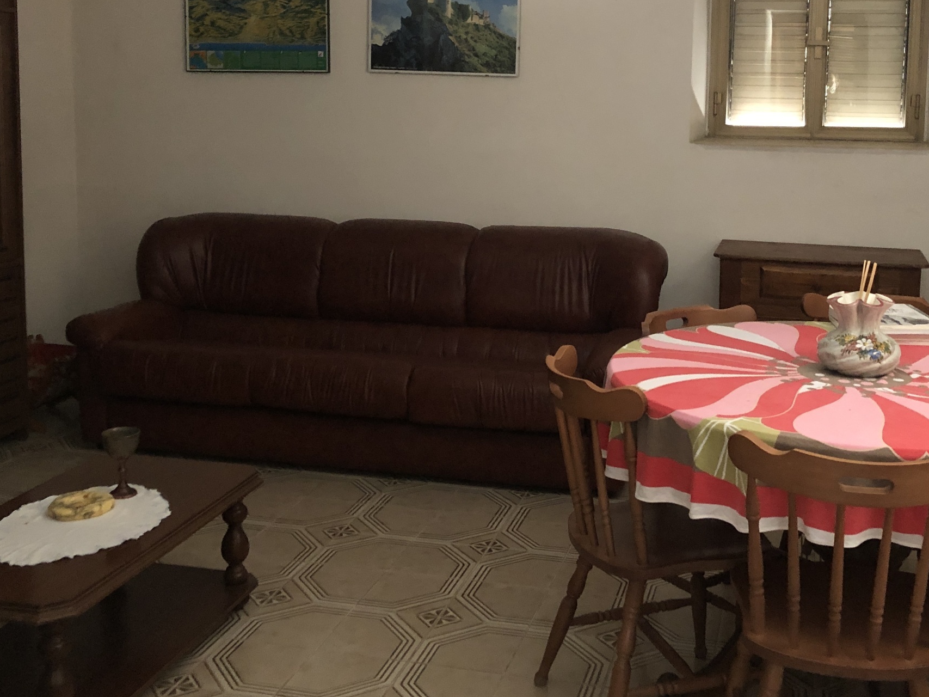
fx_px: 1127
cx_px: 538
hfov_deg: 44.7
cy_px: 207
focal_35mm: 42
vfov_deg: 33.9
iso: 100
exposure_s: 1/4
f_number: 1.8
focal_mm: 4
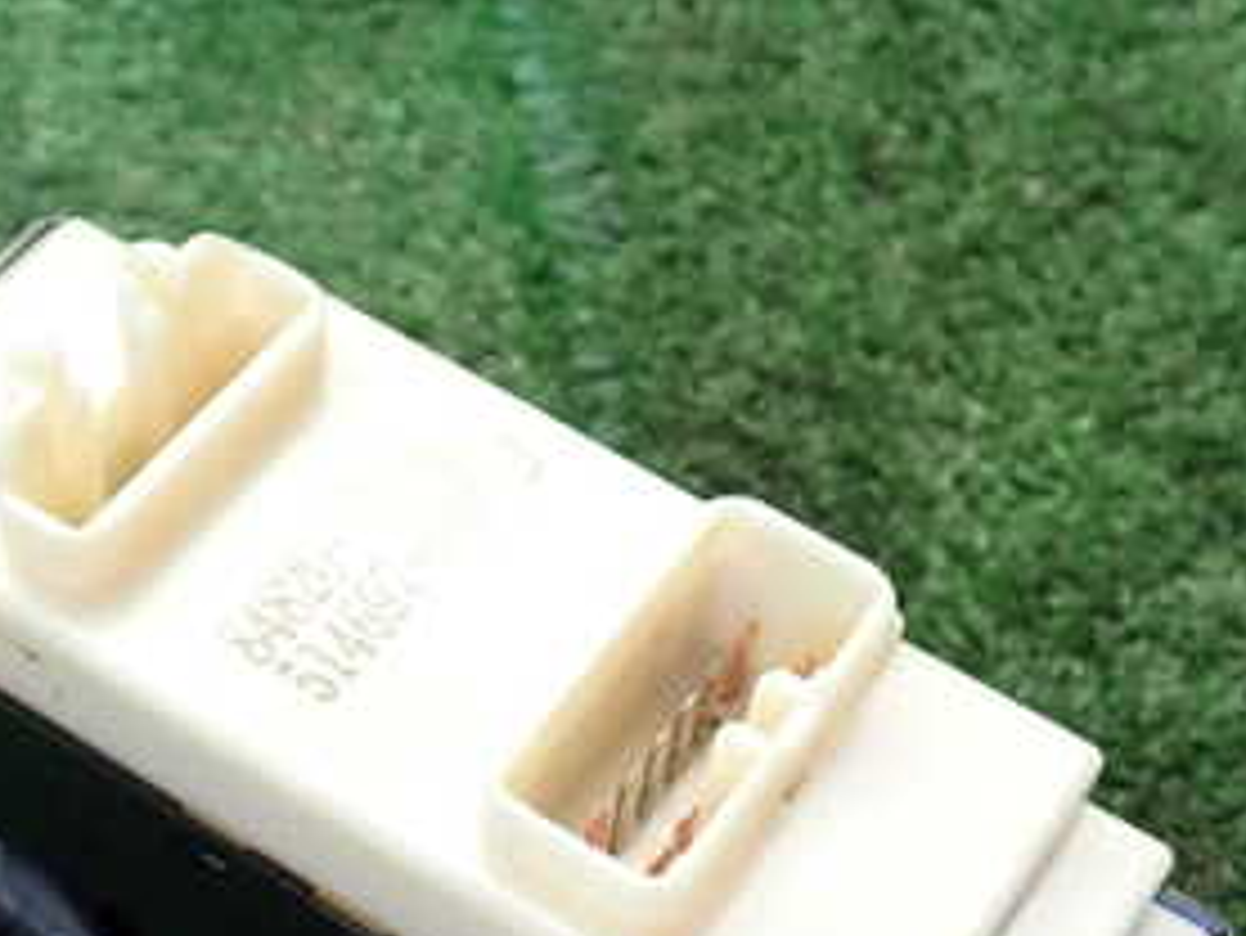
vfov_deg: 21.9
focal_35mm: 65
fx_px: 2341
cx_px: 531
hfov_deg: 29.8
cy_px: 896
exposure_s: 1/125
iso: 125
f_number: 2.3
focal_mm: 5.4
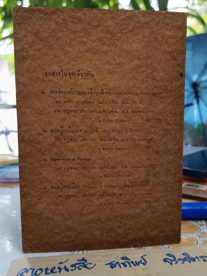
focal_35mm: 24
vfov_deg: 71.6
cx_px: 104
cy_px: 138
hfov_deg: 56.8
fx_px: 191
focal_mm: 5.31
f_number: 1.7
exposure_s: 1/33.3
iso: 989
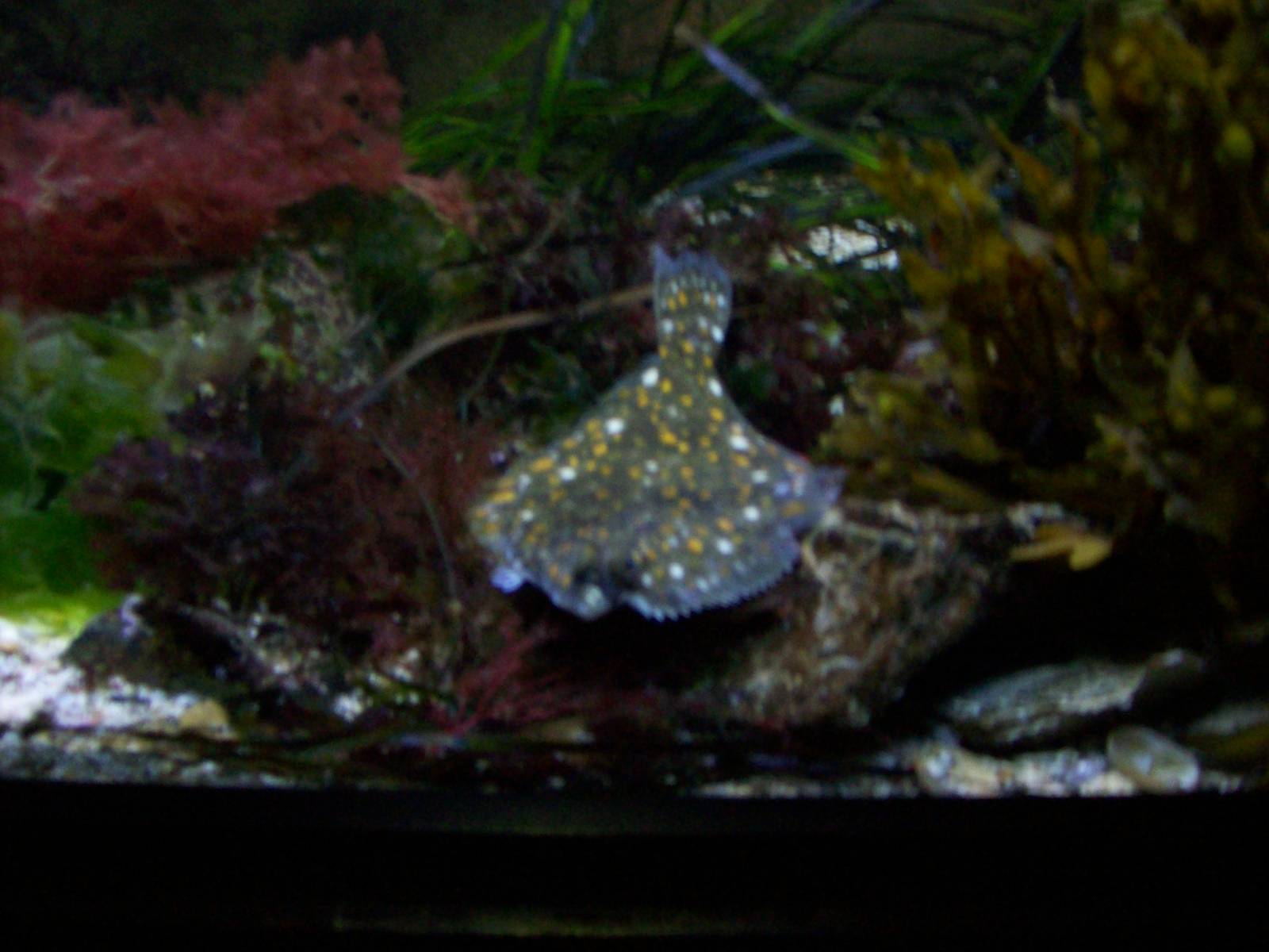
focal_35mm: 36
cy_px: 476
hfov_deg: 51.4
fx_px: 1320
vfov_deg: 39.7
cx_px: 634
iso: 200
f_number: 2.7
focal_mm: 6
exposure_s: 1/8
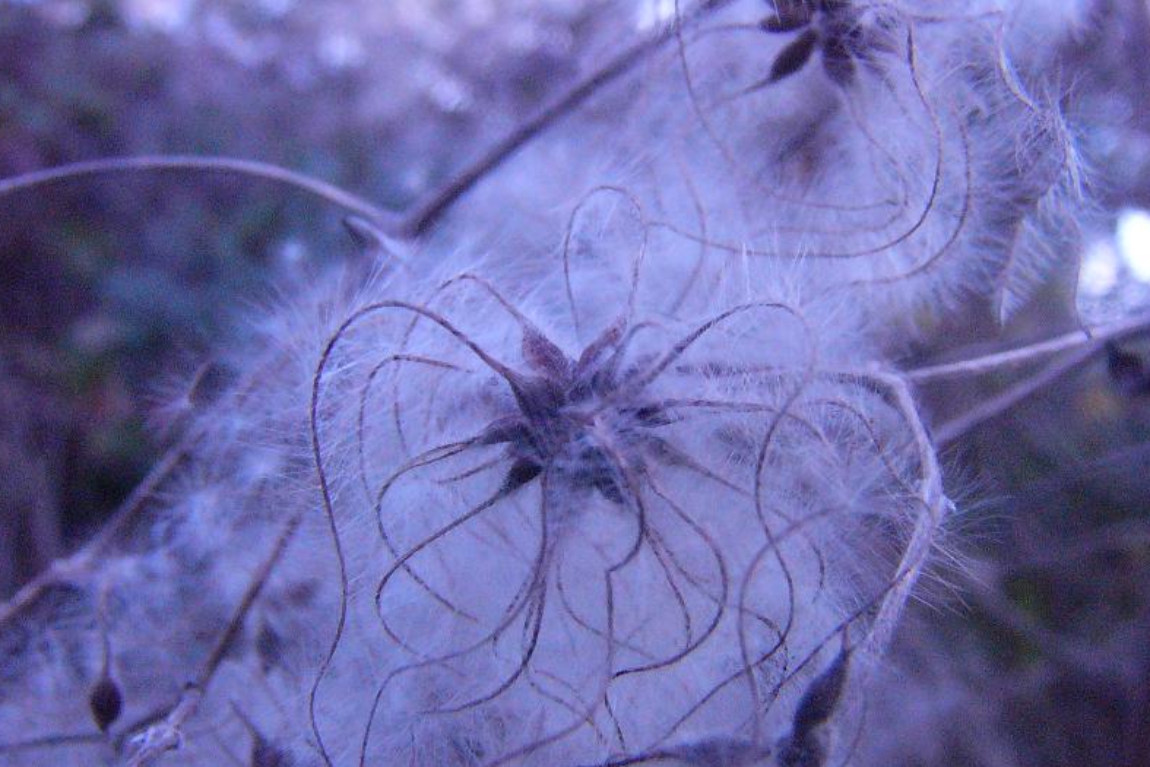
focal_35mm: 37
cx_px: 570
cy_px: 413
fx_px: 1182
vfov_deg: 35.9
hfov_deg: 51.9
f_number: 4
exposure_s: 1/400
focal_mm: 4.6
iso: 400
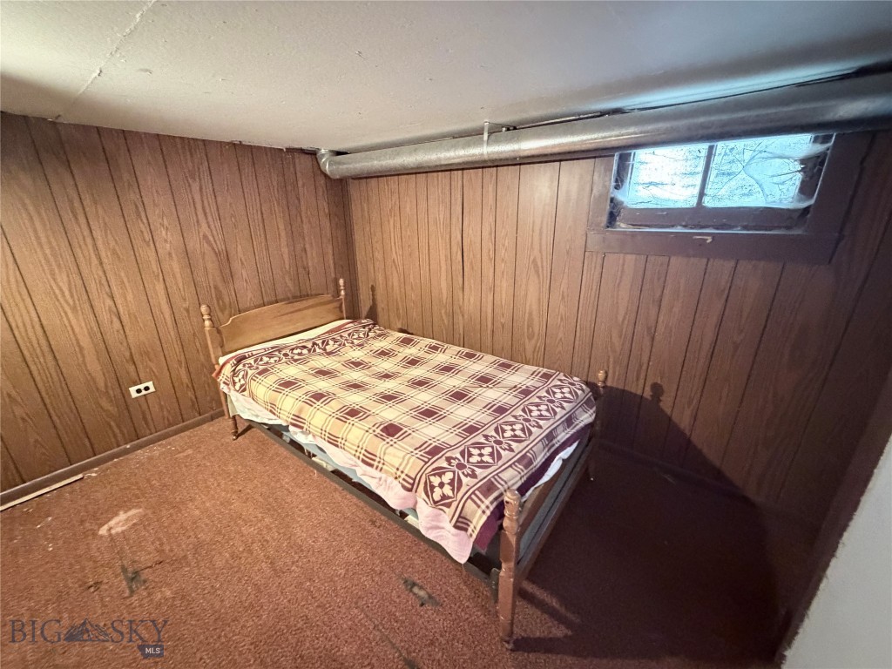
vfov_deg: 85.7
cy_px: 334
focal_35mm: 14
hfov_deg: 102.1
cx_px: 446
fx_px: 361
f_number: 2.2
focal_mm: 2.22
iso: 1000
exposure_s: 1/40
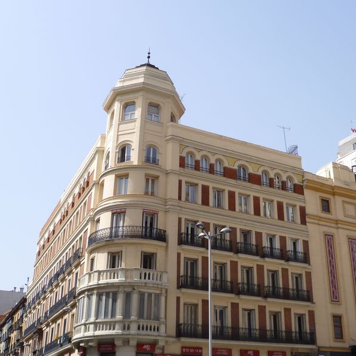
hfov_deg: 38.1
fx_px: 512
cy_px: 178
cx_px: 224
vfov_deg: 38.3
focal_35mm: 44
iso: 80
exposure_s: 1/640
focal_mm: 6.6
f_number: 3.1
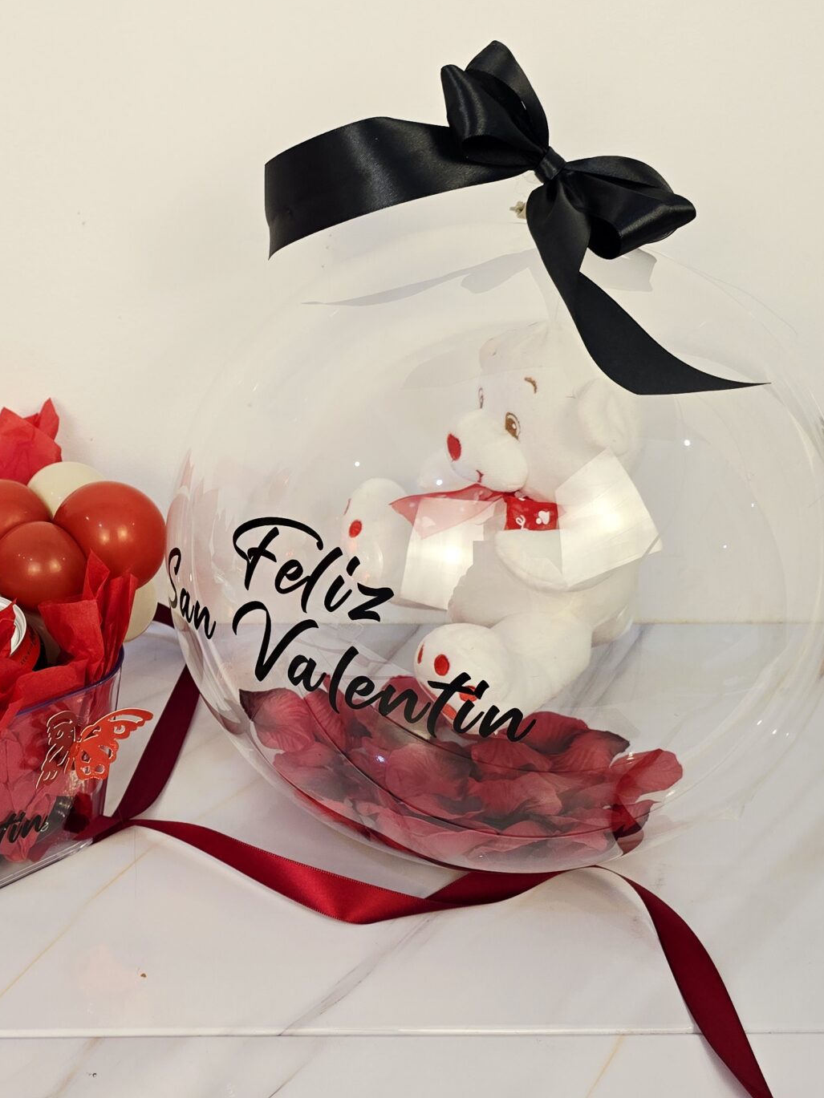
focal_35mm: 43
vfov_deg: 43.8
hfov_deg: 32.1
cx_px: 96
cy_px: 488
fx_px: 1365
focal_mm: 6.3
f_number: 1.7
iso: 100
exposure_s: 1/180
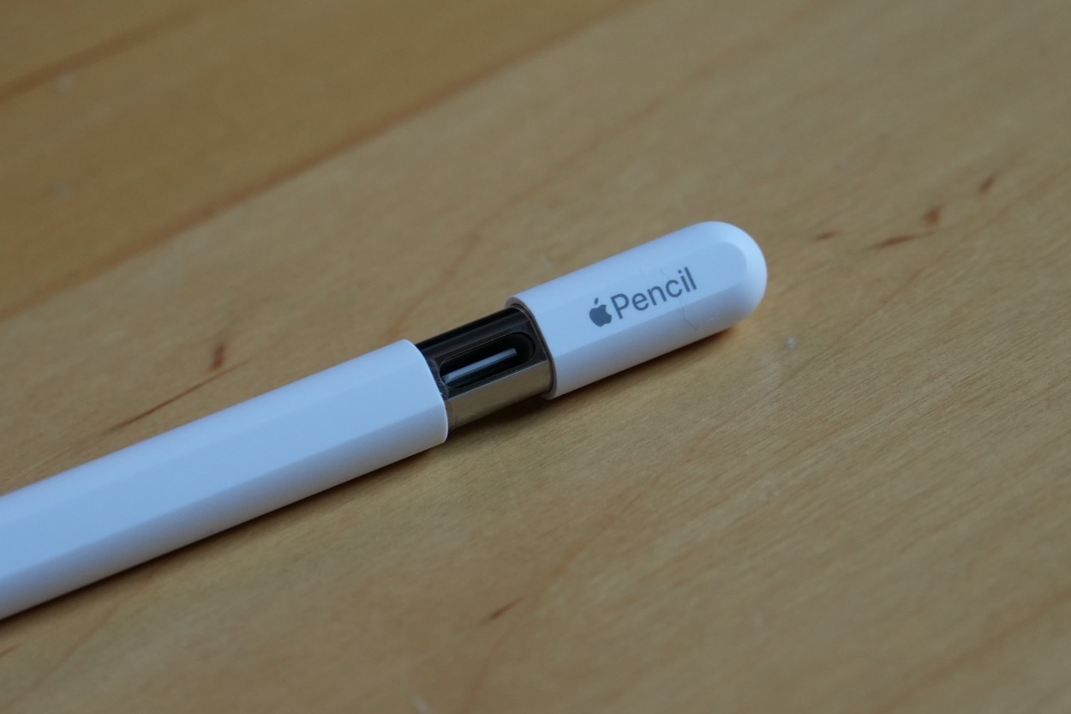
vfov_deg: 7.4
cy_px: 275
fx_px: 5497
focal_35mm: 185
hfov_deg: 11.1
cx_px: 431
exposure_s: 1/125
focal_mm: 77
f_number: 5.6
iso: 800
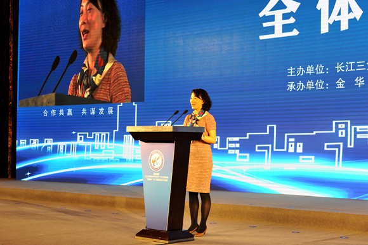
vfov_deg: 19.4
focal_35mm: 70
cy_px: 122
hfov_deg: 28.9
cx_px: 184
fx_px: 715
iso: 2000
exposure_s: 1/125
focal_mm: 70
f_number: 9
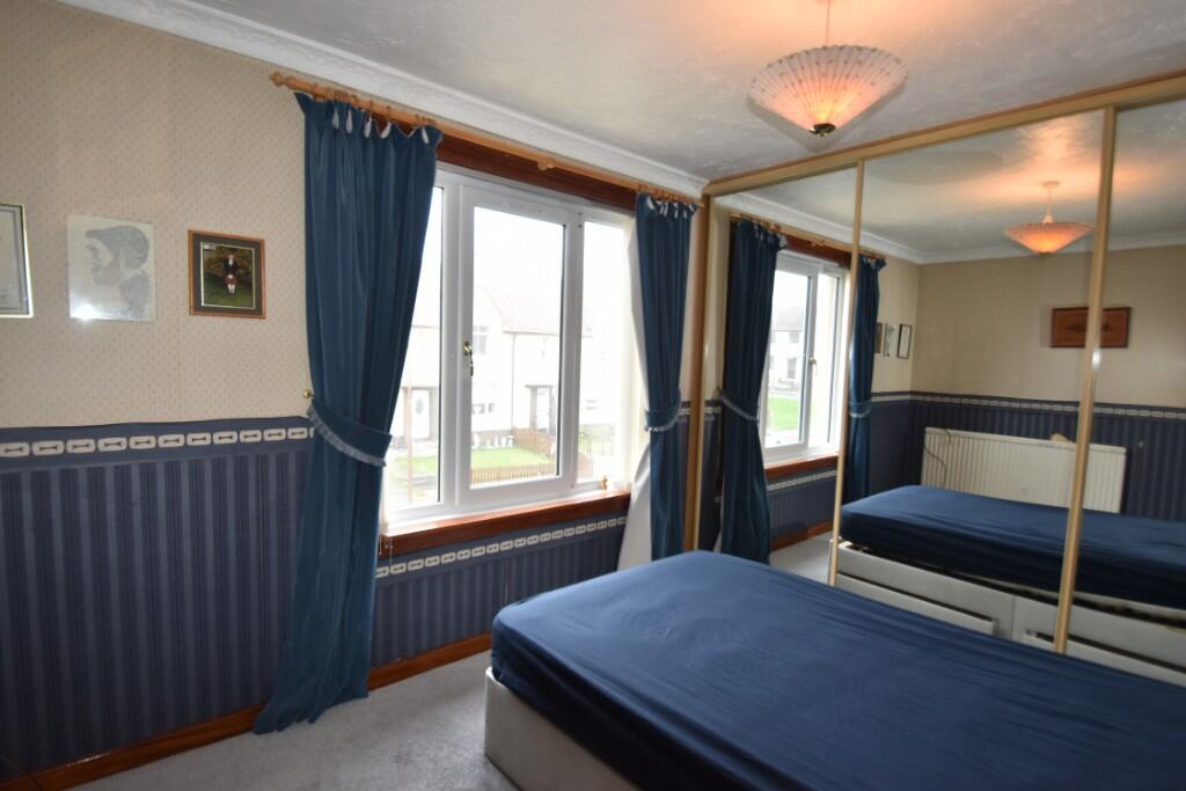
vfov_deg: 69.7
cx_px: 593
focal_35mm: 17
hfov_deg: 92.4
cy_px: 396
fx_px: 568
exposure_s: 1/60
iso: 450
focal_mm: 11.5
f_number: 4.5
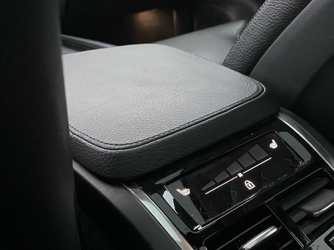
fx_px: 396
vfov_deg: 34.2
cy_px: 196
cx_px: 220
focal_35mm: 41
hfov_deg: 45.1
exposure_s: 1/48
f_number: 1.8
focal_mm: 4.25
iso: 500
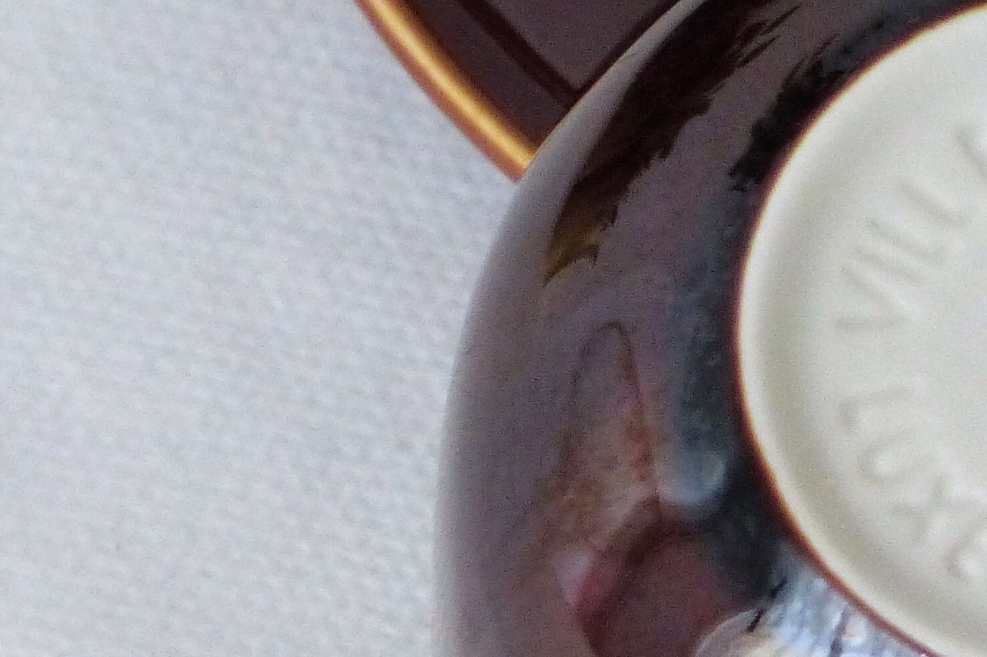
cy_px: 473
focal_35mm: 672
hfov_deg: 3.1
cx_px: 1121
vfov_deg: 2.0
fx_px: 18419
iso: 400
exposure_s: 1/60
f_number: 2.8
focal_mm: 39.1
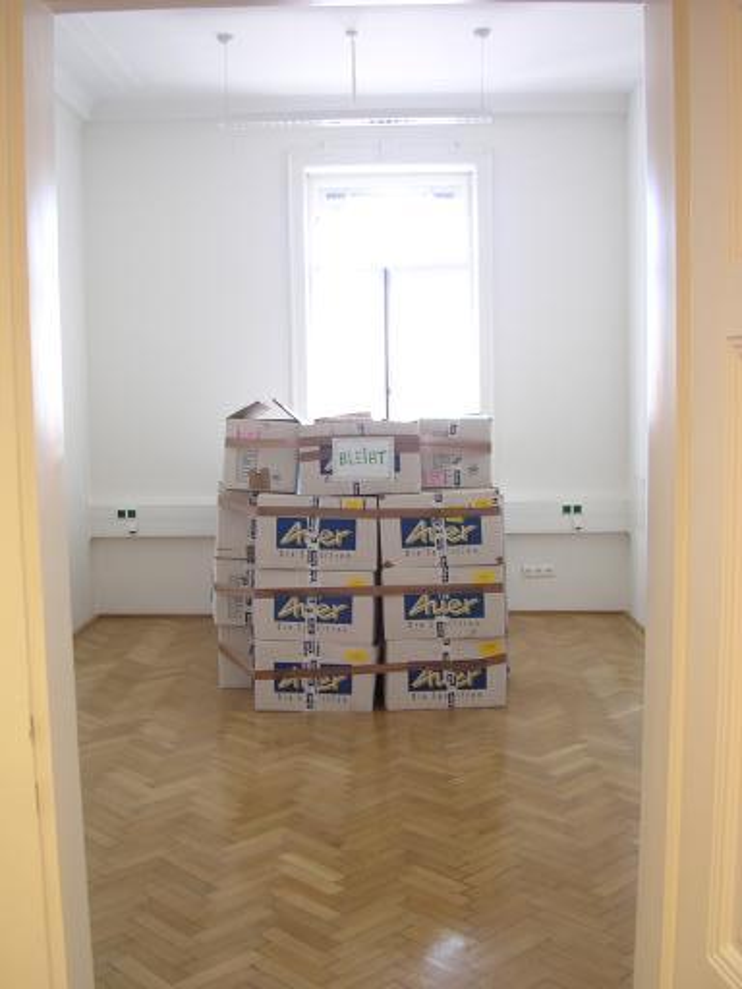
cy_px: 494
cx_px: 371
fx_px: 1086
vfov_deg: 49.0
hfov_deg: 37.7
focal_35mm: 38
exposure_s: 1/7.5
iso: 100
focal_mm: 5.8
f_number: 2.8
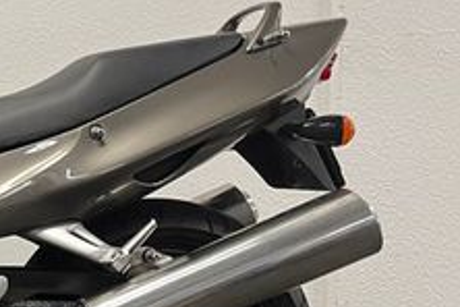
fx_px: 997
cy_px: 195
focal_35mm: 78
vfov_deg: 17.5
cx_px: -201
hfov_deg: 22.2
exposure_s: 1/50
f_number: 1.6
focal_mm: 5.1
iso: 80
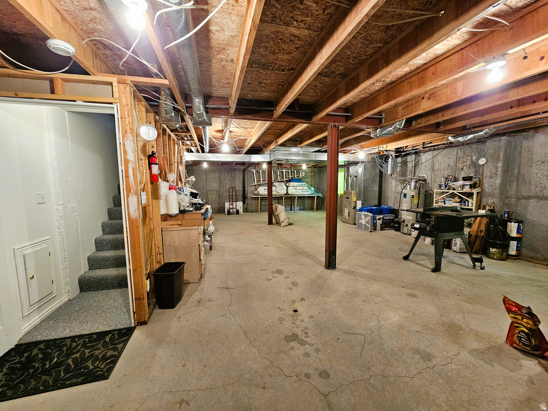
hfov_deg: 106.2
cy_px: 206
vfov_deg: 89.9
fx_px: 206
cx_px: 274
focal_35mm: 13
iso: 320
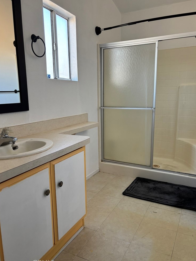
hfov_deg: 51.4
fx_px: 204
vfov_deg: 65.3
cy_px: 131
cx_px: 98
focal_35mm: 27
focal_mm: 5.96
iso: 125
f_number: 1.6
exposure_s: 1/120
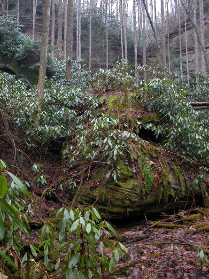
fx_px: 274
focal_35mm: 34
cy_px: 140
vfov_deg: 54.0
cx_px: 104
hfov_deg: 41.8
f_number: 2.8
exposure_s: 1/60
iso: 400
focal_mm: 8.9
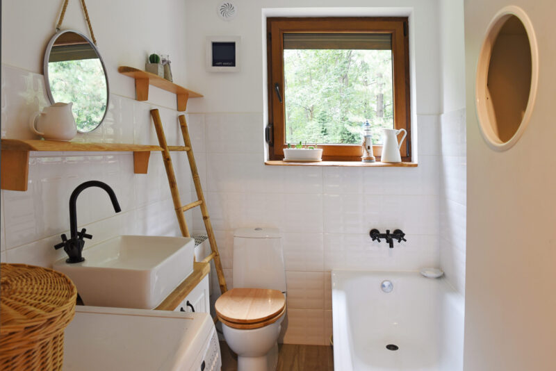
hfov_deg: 73.7
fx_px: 371
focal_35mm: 24
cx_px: 278
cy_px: 186
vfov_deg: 53.2
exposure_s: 1/2
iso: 400
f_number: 8
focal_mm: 24
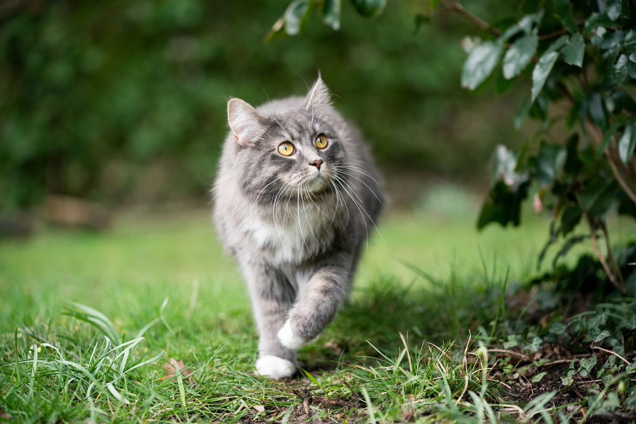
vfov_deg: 12.7
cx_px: 318
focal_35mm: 108
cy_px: 212
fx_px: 1908
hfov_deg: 18.9
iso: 500
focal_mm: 108
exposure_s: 1/1000
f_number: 2.8
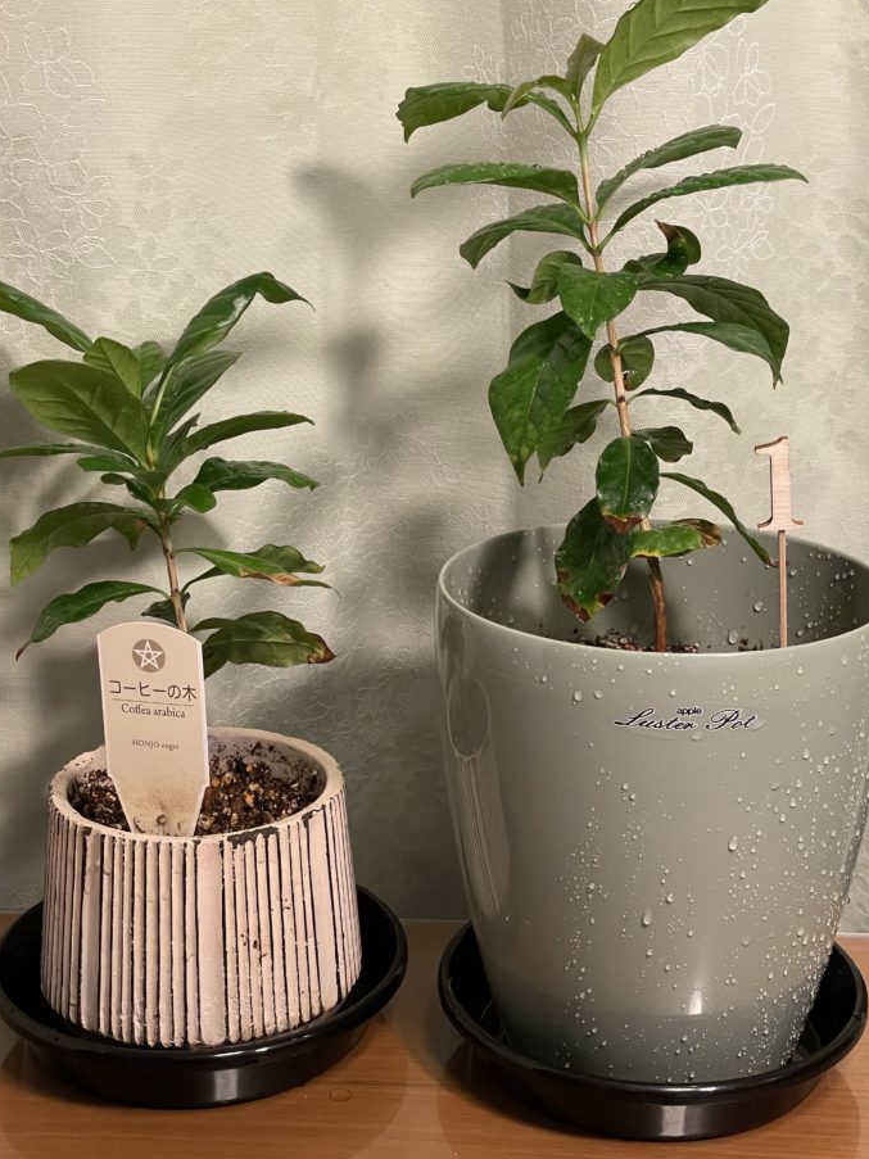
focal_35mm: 59
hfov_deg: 24.8
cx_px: 440
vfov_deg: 32.7
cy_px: 545
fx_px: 1975
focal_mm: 6
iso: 250
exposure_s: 1/50
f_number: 2
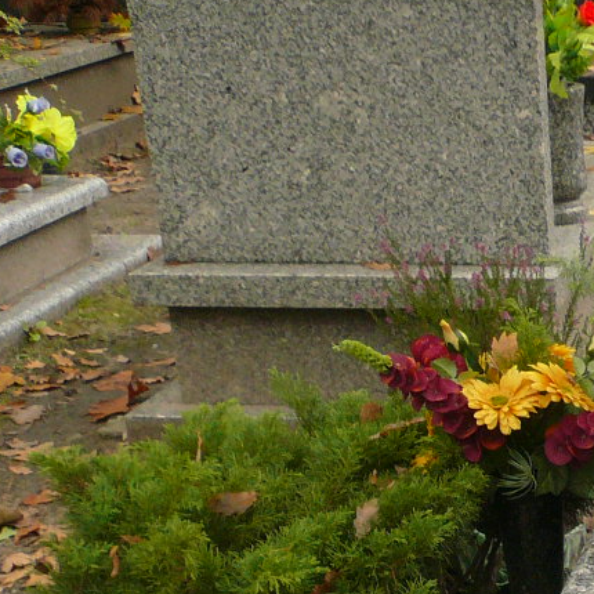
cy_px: 722
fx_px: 1786
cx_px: 930
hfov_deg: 16.9
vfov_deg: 17.9
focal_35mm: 92
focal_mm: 4.6
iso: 100
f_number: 2.8
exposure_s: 1/80
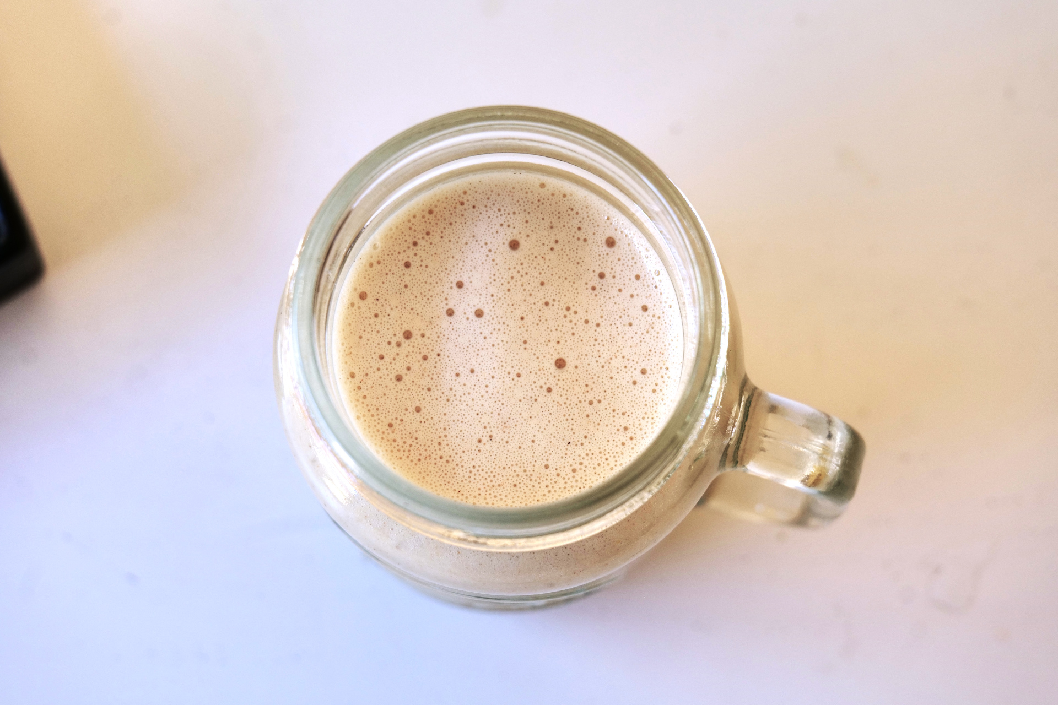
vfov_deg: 22.6
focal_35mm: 60
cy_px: 352
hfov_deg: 33.4
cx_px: 529
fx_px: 1763
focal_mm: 60
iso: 800
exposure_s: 1/80
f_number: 7.1
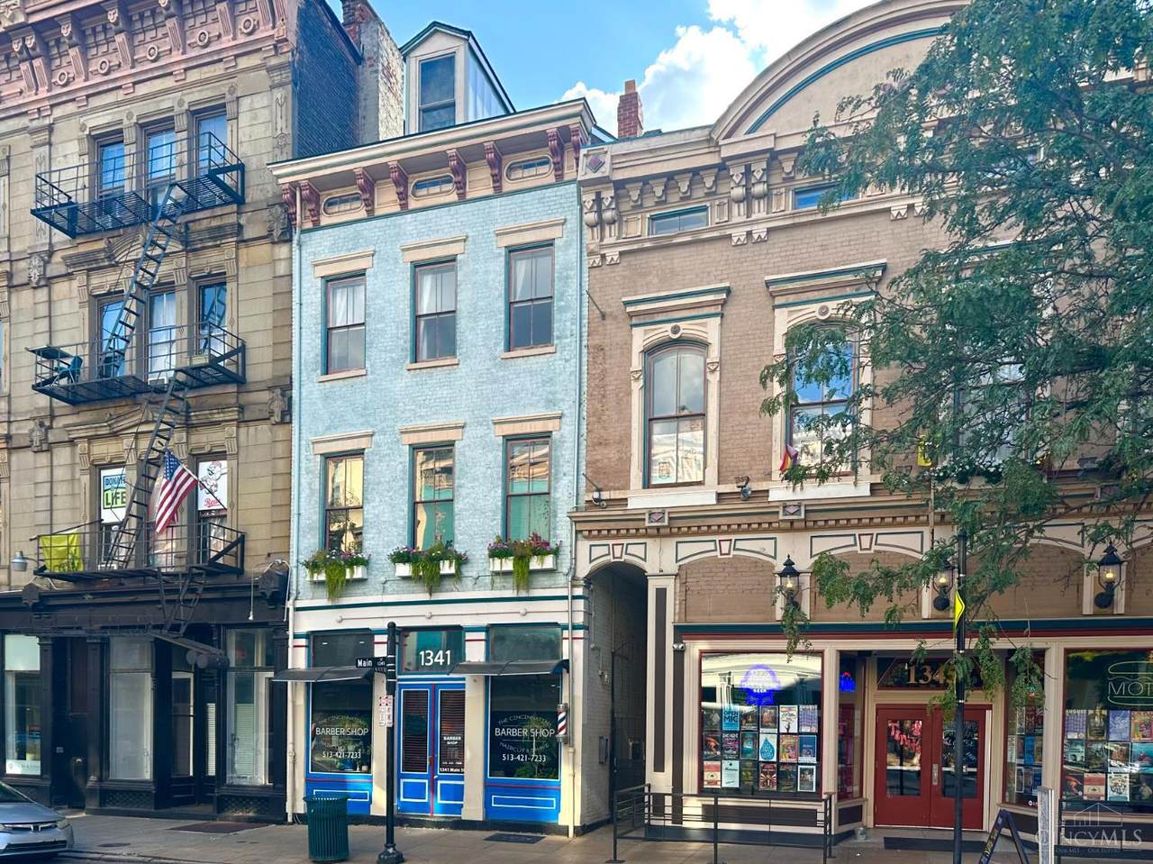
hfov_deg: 71.6
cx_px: 576
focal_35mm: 24
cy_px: 432
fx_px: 799
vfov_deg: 56.8
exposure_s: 1/910
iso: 80
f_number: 1.78
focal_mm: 6.86
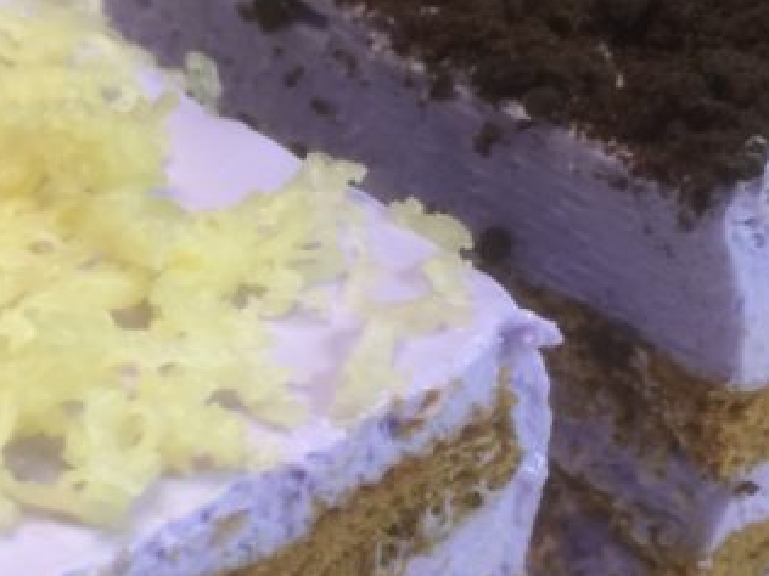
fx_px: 2088
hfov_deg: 20.9
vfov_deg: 15.7
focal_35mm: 94
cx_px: 414
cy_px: 328
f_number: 2.2
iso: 32
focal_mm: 4.15
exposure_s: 1/30
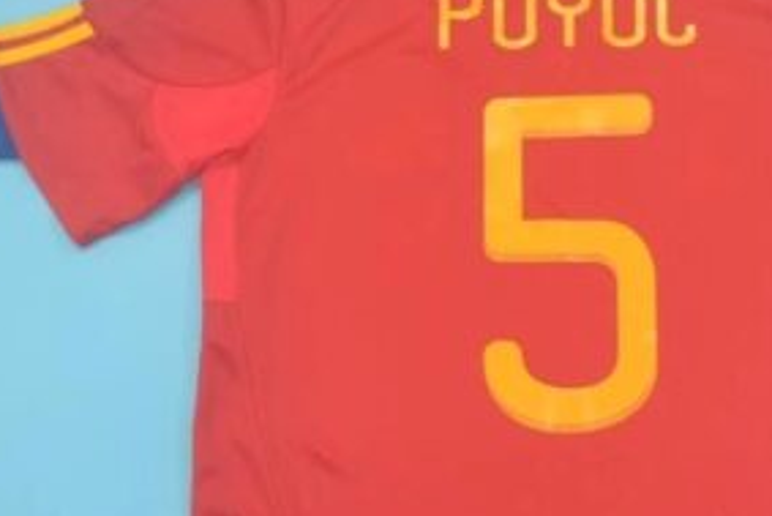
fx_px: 1502
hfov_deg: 28.5
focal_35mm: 70
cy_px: 352
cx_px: 562
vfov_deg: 19.4
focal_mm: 22
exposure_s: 1/80
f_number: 3.8
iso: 200
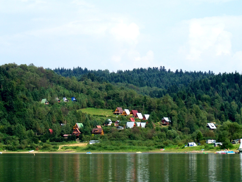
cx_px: 110
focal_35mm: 113
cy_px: 105
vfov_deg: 13.1
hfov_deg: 17.4
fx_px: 790
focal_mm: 16.3
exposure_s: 1/400
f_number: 4.2
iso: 64
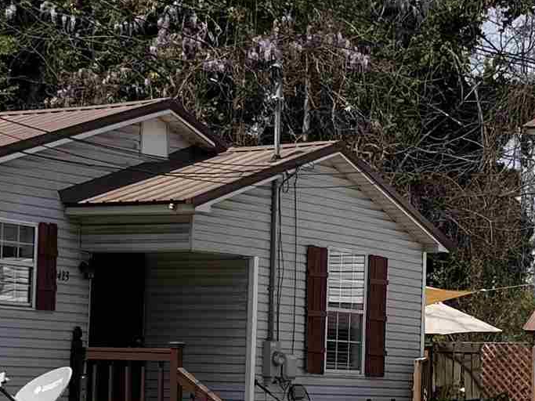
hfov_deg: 16.7
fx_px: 1808
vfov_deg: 12.6
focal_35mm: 117
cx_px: 408
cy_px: 285
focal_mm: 5.1
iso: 50
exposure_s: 1/4310
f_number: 1.6
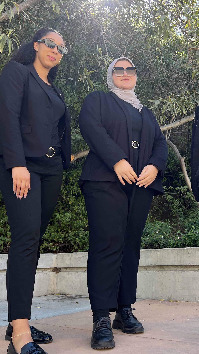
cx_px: 142
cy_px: 174
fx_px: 385
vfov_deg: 49.4
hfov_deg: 28.7
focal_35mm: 41
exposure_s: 1/361
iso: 50
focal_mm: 5.7
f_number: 1.5
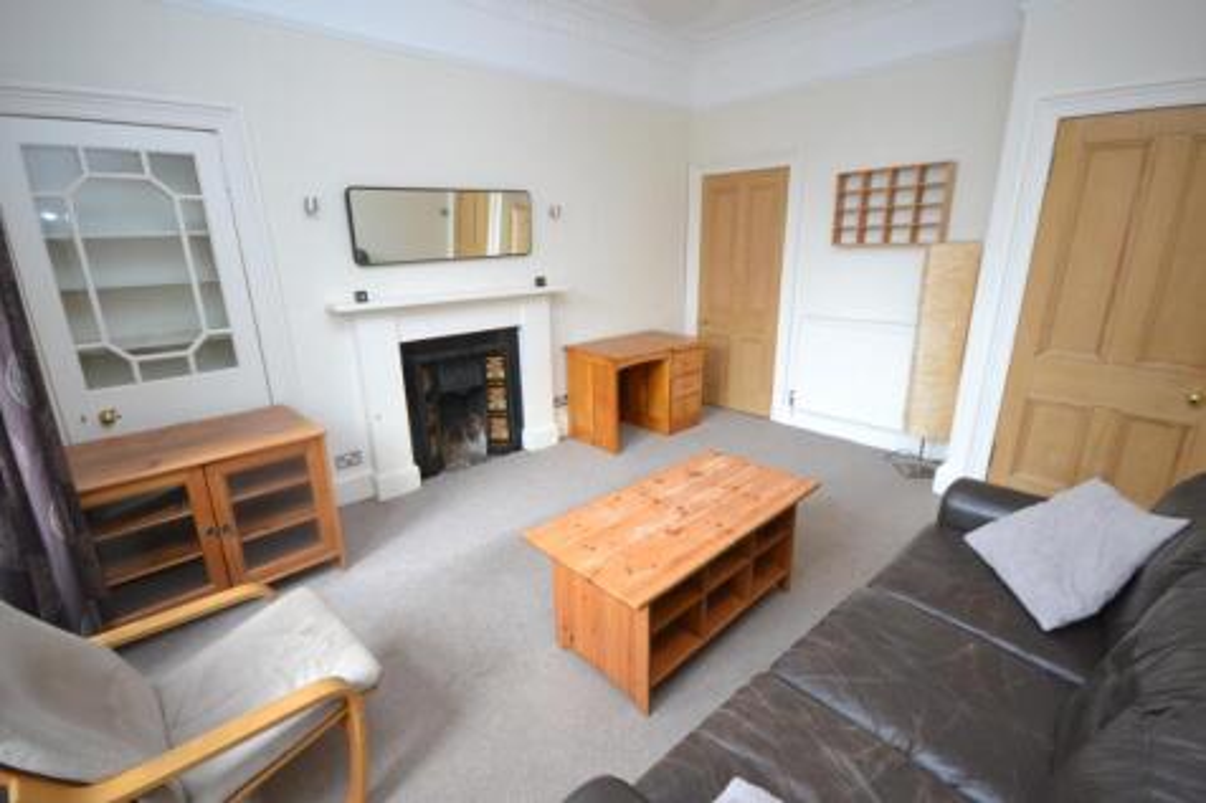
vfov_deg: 77.3
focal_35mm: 15
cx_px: 603
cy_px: 402
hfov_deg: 100.4
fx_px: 502
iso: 1250
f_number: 4
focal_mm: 10
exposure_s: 1/60
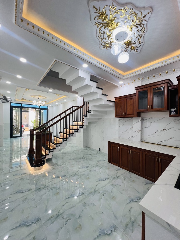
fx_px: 90
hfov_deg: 89.9
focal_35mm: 13
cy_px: 120
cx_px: 90
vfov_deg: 106.2
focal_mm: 1.57
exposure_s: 1/100
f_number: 1.8
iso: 80
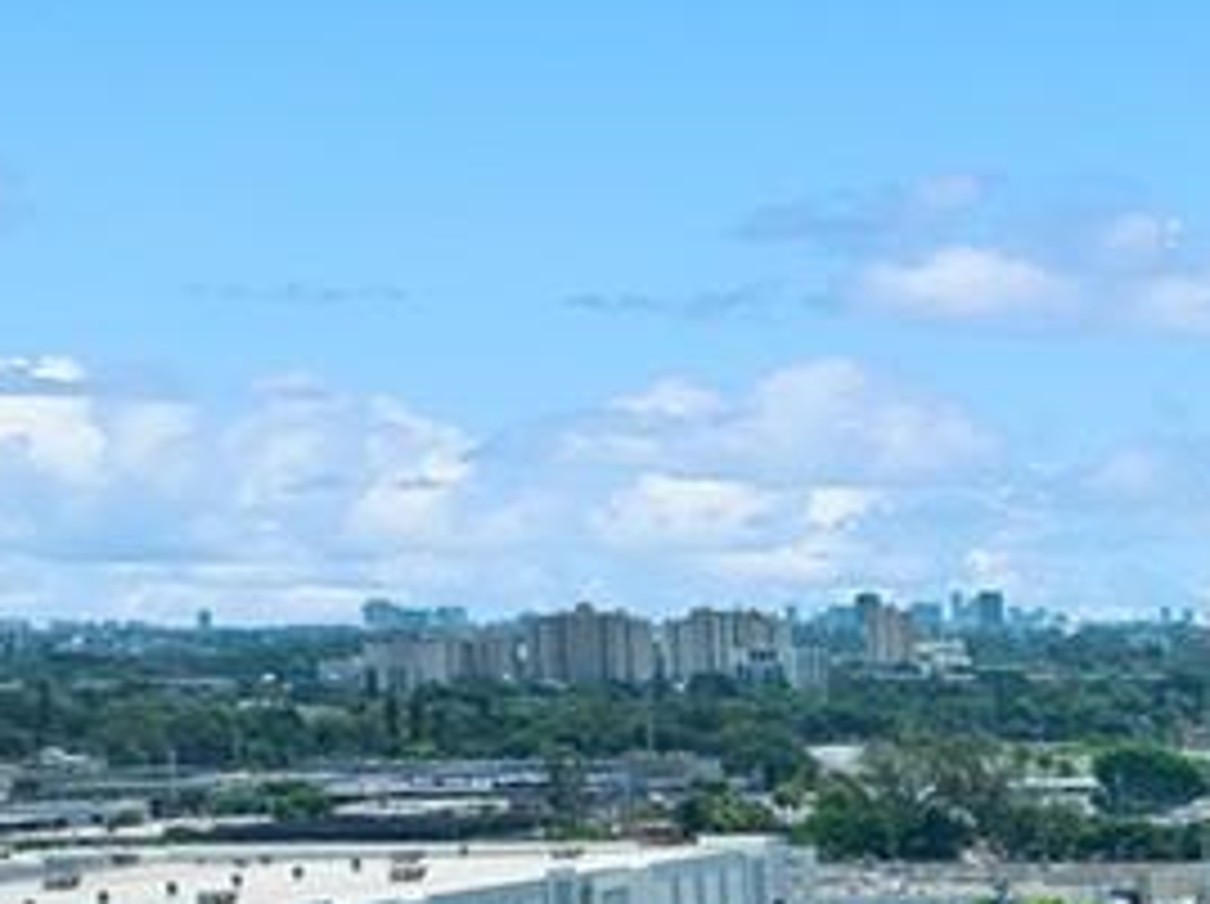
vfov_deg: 9.1
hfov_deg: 12.5
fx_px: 4992
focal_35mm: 143
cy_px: 2291
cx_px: 2231
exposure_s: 1/2000
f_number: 2.8
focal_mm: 12.29
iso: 100
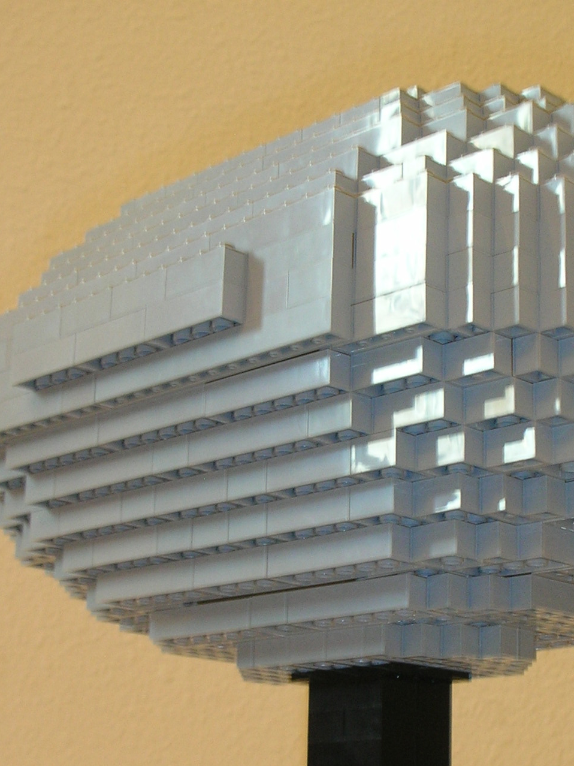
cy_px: 451
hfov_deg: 20.6
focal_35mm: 71
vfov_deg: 27.4
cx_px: 431
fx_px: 1570
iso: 67
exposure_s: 1/3.9
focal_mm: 5.8
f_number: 3
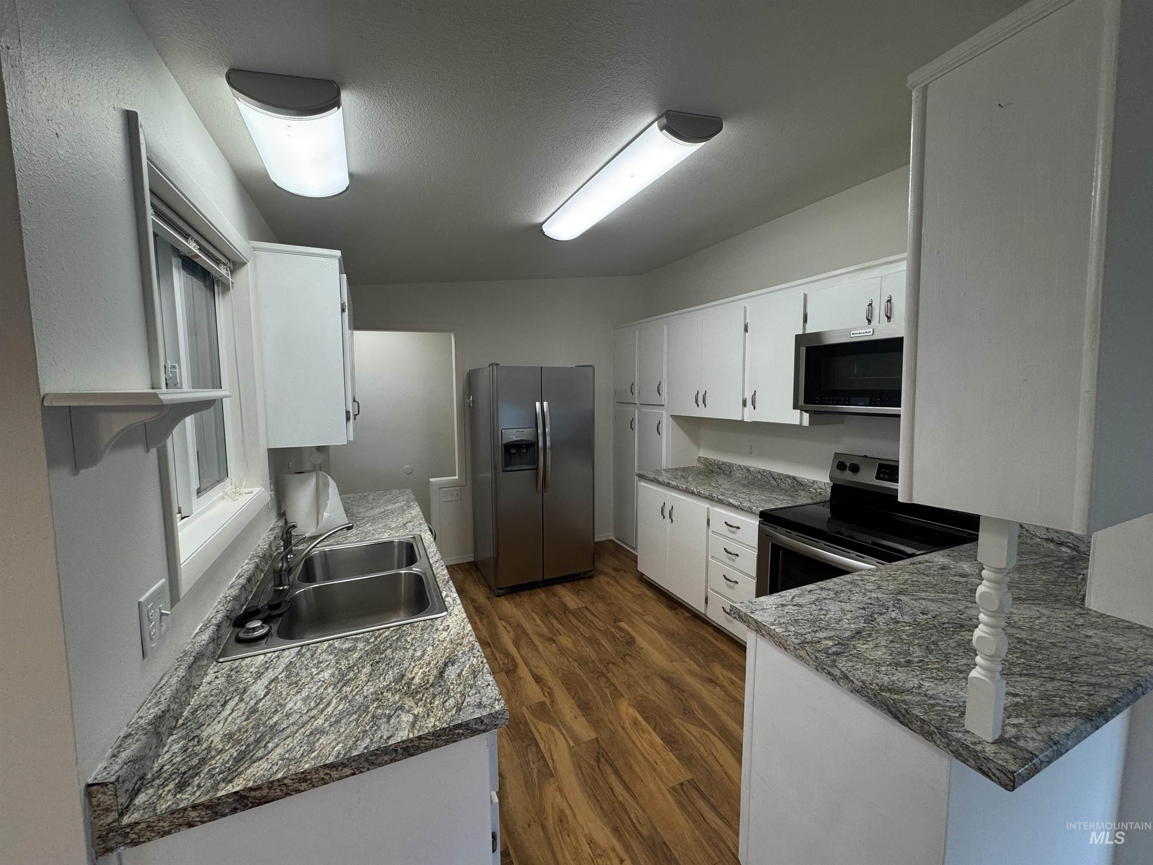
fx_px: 466
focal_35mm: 14
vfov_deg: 85.7
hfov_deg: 102.1
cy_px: 432
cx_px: 576
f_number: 2.2
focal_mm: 2.22
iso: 125
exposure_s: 1/120
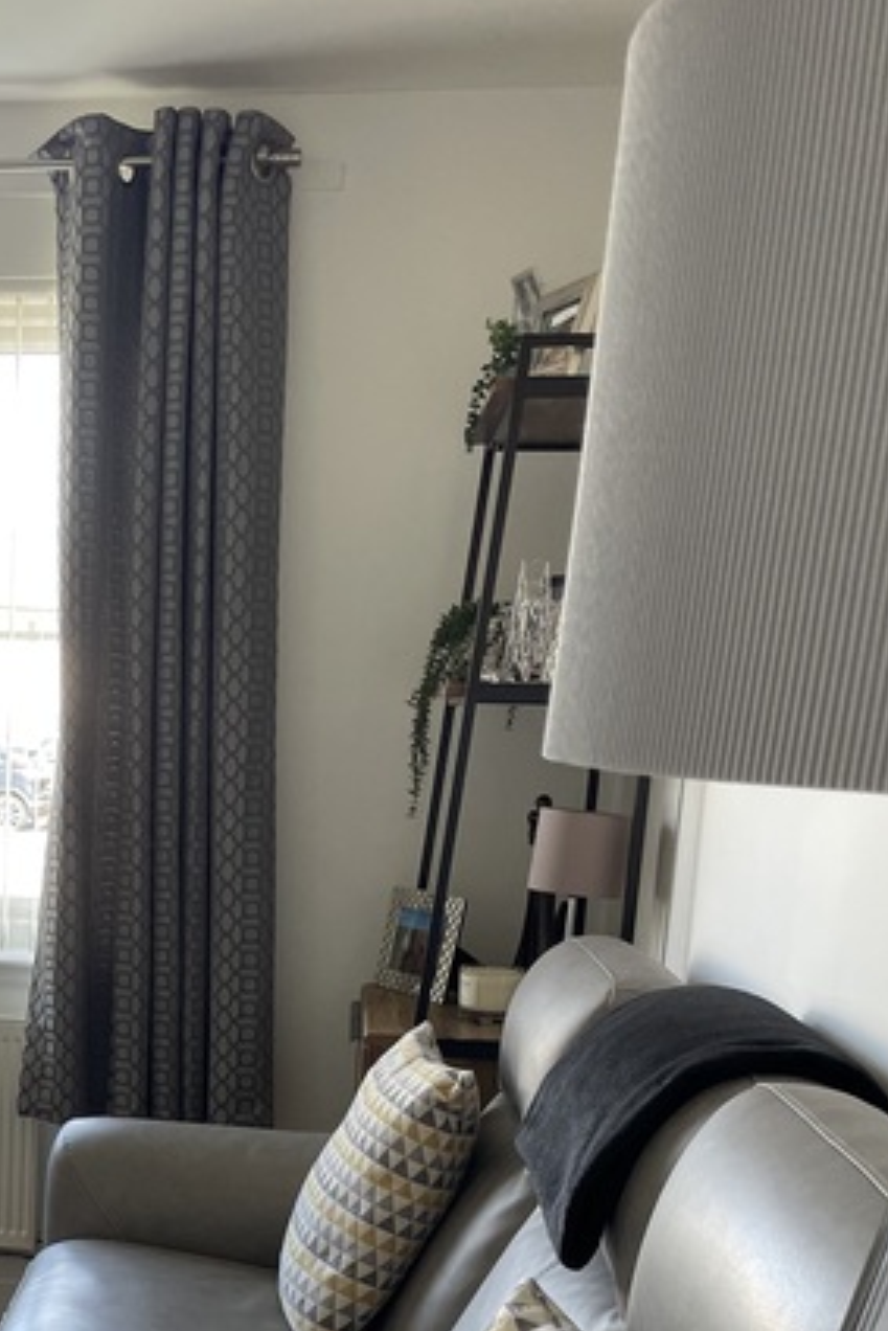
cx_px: 25
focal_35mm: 49
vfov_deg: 38.3
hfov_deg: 26.3
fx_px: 1811
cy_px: 1130
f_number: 1.6
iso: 80
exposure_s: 1/121
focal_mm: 4.2
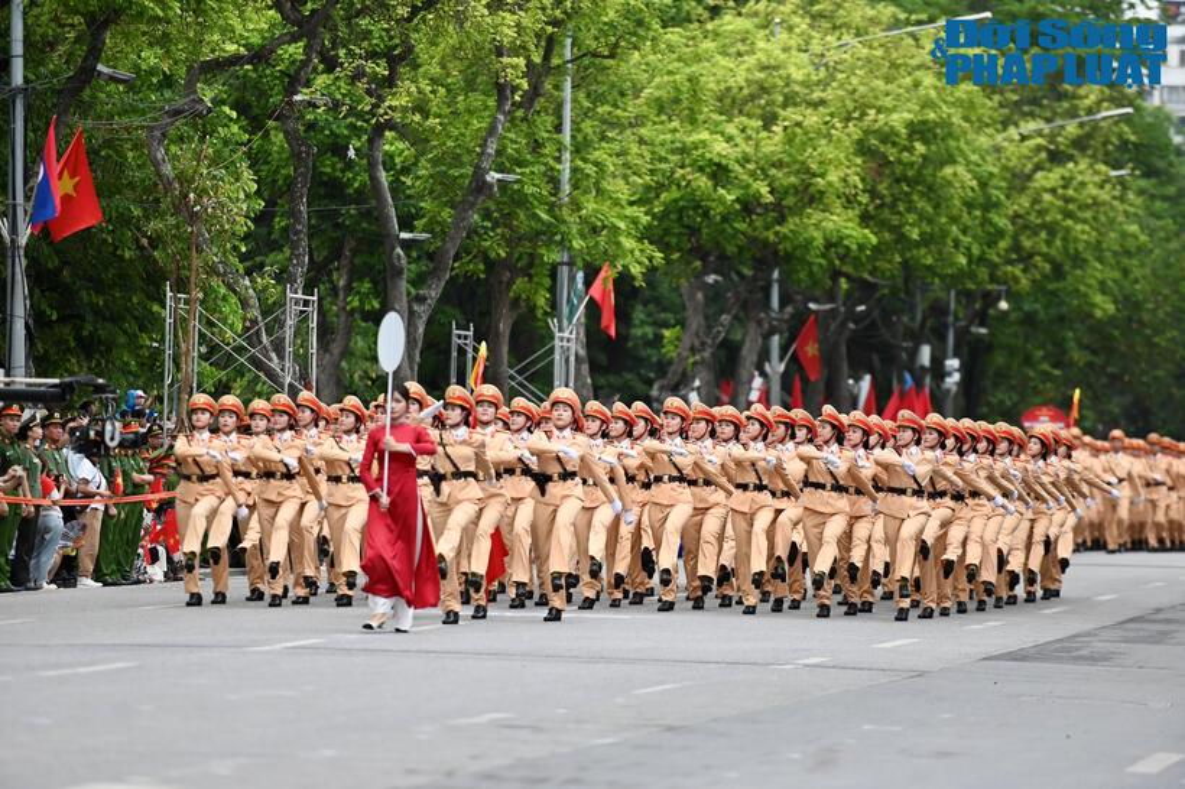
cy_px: 394
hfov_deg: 10.3
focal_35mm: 200
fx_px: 6580
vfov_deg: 6.9
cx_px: 592
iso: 500
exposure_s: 1/3200
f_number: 2.8
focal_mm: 200
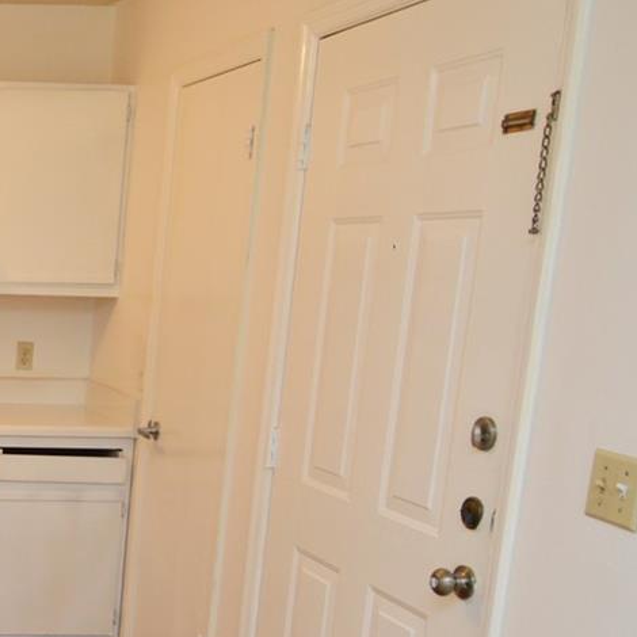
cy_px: 502
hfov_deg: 26.7
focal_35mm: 52
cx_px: -228
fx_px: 1083
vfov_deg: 32.0
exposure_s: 1/60
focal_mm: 12
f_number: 4
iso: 450
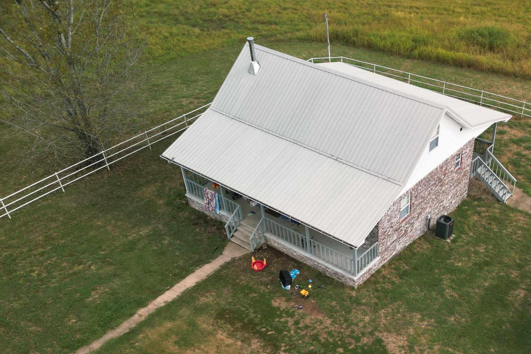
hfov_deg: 48.1
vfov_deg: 33.0
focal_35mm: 39
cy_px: 296
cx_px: 381
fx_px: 575
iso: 110
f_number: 1.7
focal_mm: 6.72
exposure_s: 1/667
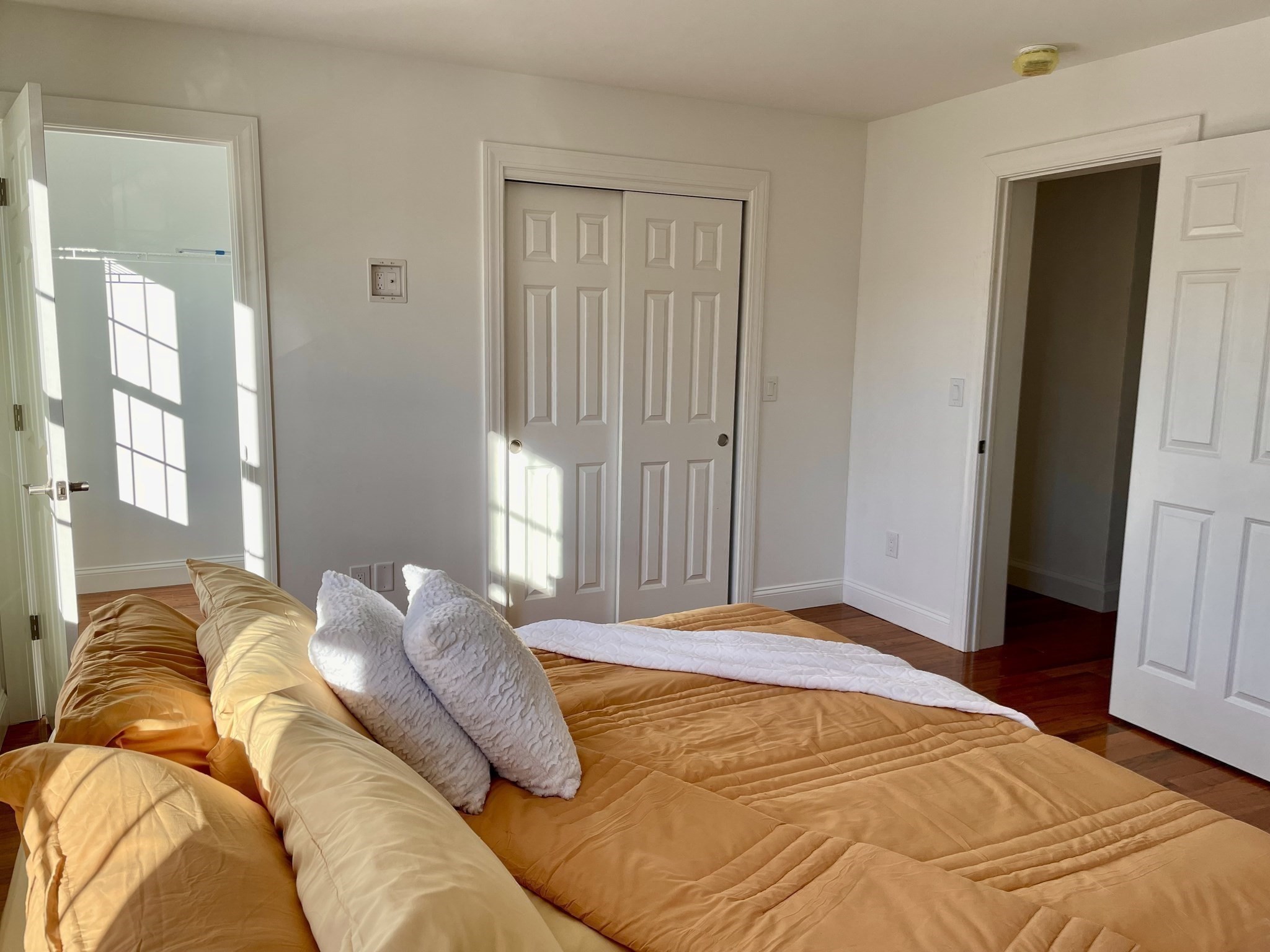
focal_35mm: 26
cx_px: 635
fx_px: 954
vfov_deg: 53.1
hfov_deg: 67.3
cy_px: 476
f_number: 1.6
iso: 50
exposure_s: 1/427
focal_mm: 4.2
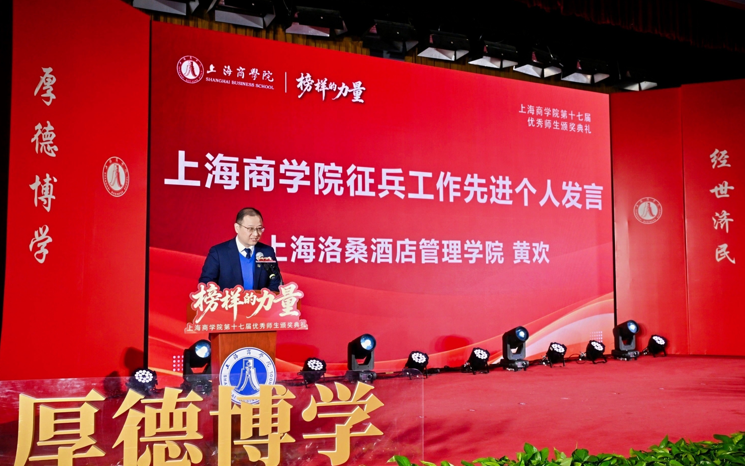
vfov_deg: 36.3
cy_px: 238
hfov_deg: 55.3
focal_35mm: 35
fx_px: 711
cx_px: 374
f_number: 5.6
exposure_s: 1/160
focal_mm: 34
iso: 400
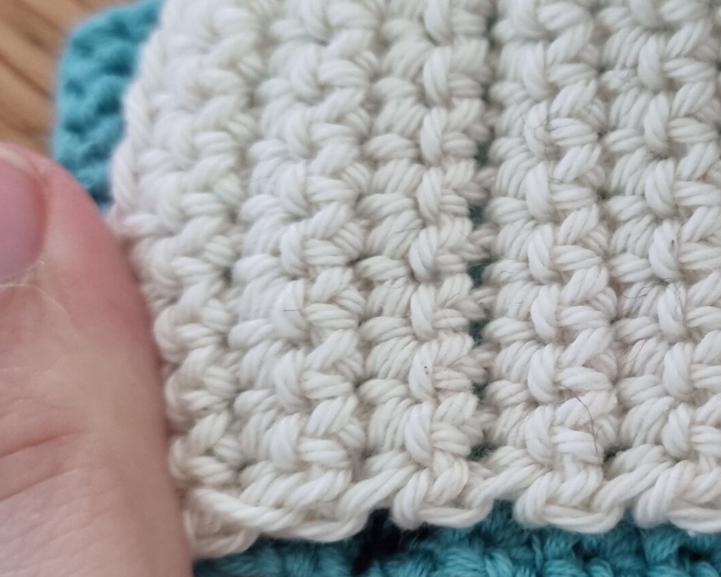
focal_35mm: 61
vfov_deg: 25.0
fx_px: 1302
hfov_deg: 30.4
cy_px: 308
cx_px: 554
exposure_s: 1/33
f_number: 1.8
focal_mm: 5.4
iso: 500
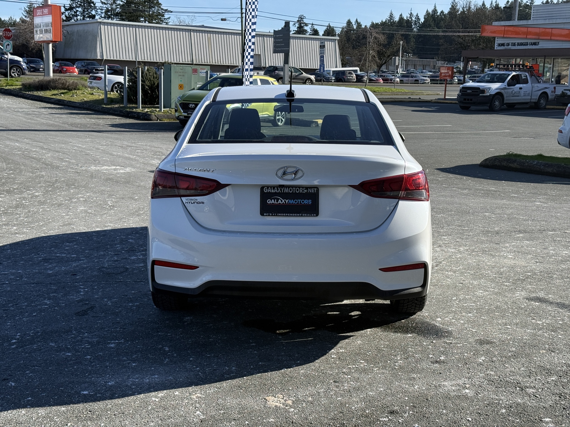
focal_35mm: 48
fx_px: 790
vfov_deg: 30.3
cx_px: 285
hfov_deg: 39.7
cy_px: 214
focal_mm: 6.76
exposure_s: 1/3891
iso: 64
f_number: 1.78
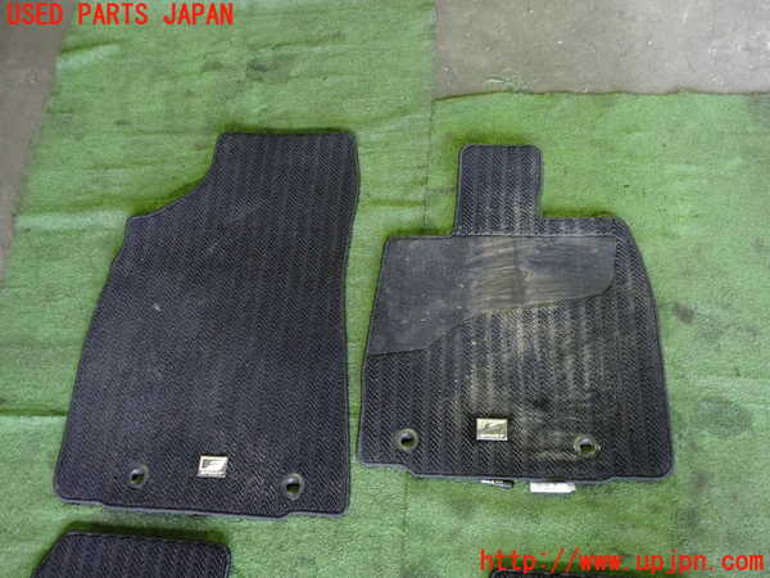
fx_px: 667
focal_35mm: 30
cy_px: 289
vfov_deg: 46.8
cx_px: 385
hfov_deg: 60.0
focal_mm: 5.4
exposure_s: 1/15
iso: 800
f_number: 2.3
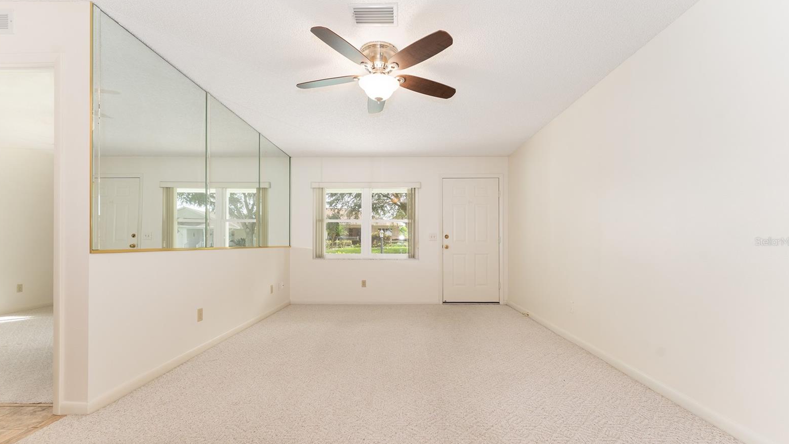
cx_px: 397
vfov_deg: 70.4
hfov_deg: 103.0
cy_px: 241
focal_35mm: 15
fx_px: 314
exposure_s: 1/15
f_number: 7.1
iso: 500
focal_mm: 14
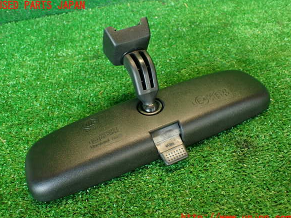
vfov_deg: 42.9
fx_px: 277
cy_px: 112
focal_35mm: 33
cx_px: 144
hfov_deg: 55.4
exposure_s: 1/30
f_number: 2.4
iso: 320
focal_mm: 5.79
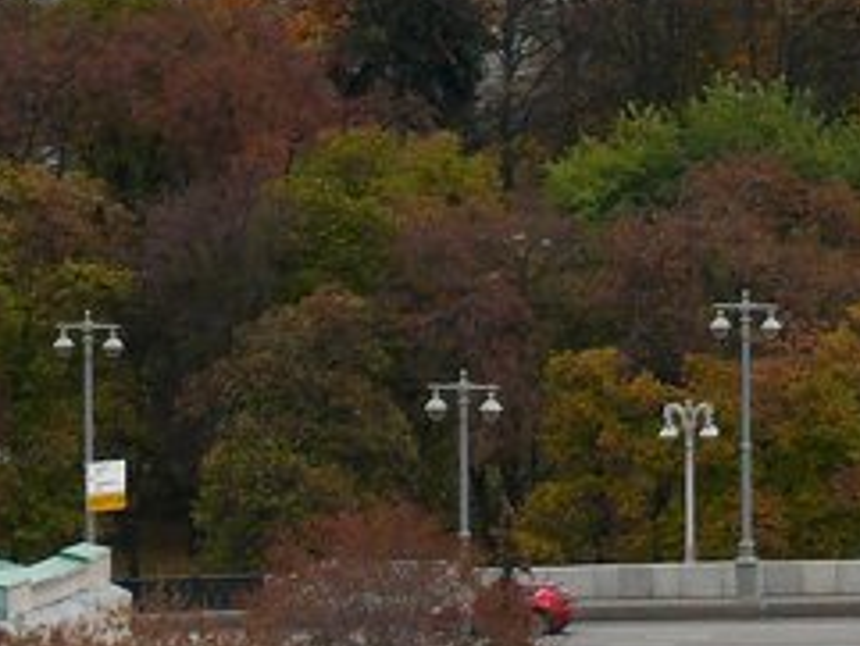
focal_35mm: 669
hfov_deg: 3.0
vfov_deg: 2.2
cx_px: 610
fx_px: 16629
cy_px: -676
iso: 100
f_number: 4
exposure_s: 1/200
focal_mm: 28.6
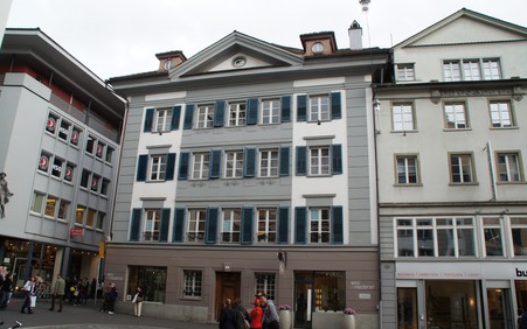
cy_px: 165
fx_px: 402
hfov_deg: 66.5
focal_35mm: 28
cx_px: 265
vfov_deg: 44.6
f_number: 9
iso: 100
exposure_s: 1/50
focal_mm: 18
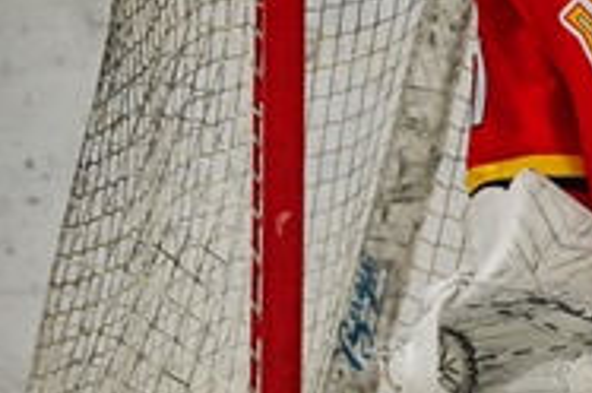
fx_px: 15842
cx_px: 1428
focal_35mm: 965
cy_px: 184
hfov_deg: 2.1
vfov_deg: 1.4
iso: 5000
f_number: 4
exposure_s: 1/2000
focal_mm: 180
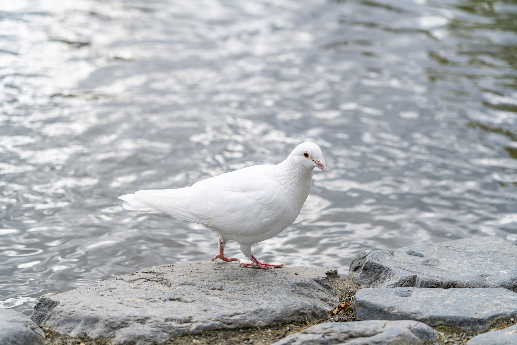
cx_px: 258
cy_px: 172
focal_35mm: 105
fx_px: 1508
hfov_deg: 19.5
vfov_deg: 13.0
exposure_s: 1/640
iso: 100
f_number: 4
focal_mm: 105
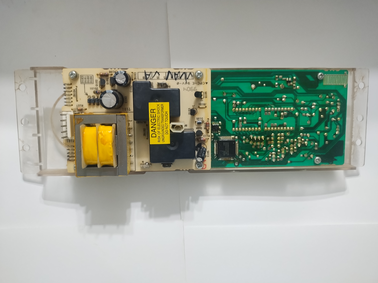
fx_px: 273
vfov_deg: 54.9
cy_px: 142
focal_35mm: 25
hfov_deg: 69.4
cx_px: 189
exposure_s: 1/40
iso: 151
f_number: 1.7
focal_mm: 4.71
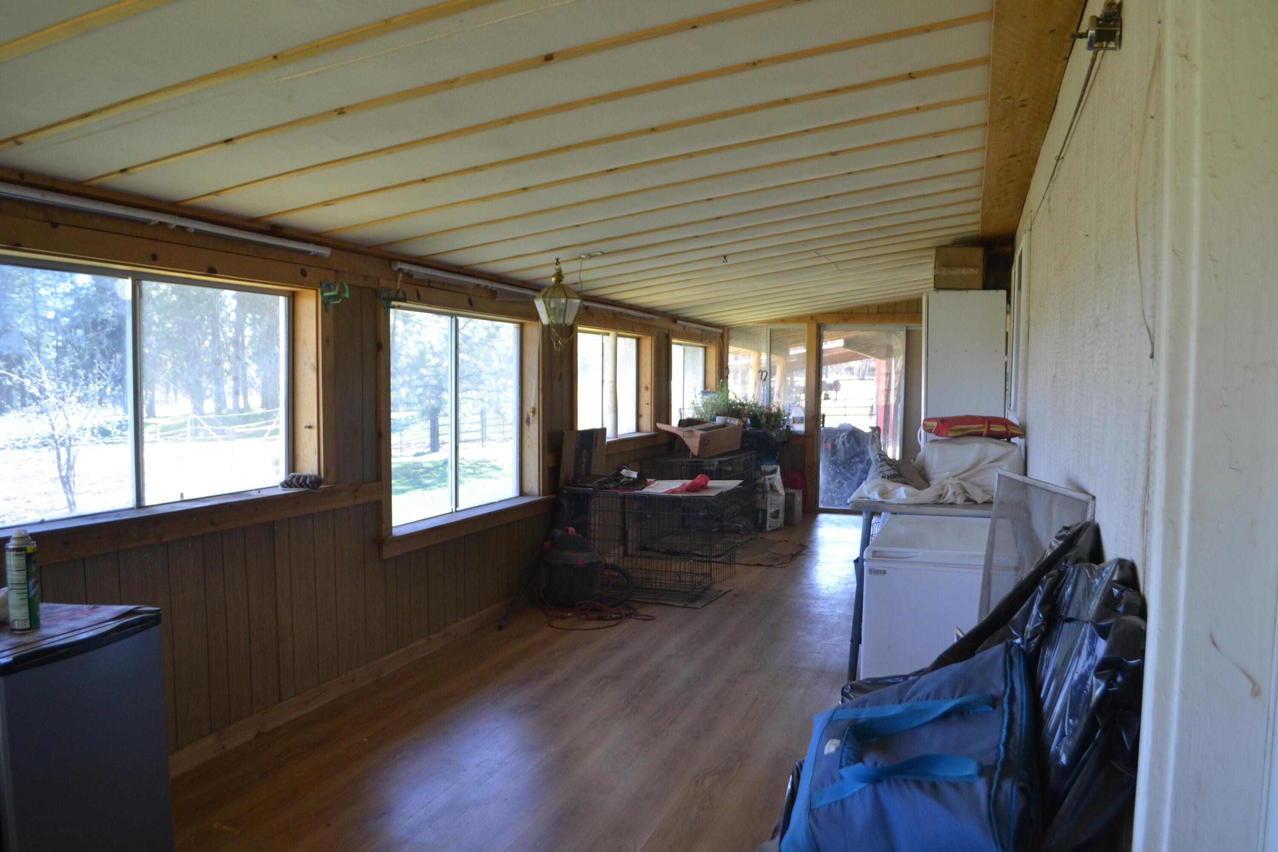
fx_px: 958
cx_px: 639
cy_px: 426
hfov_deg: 67.4
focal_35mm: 27
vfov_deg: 47.9
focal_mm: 18
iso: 400
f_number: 4.5
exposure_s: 1/80
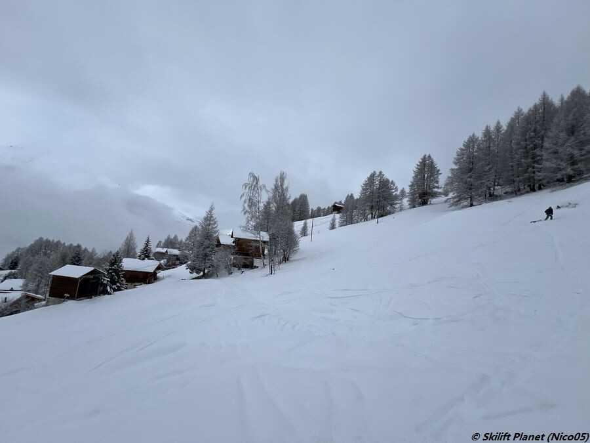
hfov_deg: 106.2
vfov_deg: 89.9
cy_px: 222
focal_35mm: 13
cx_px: 295
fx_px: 222
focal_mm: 1.57
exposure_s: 1/1647
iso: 32
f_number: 1.8
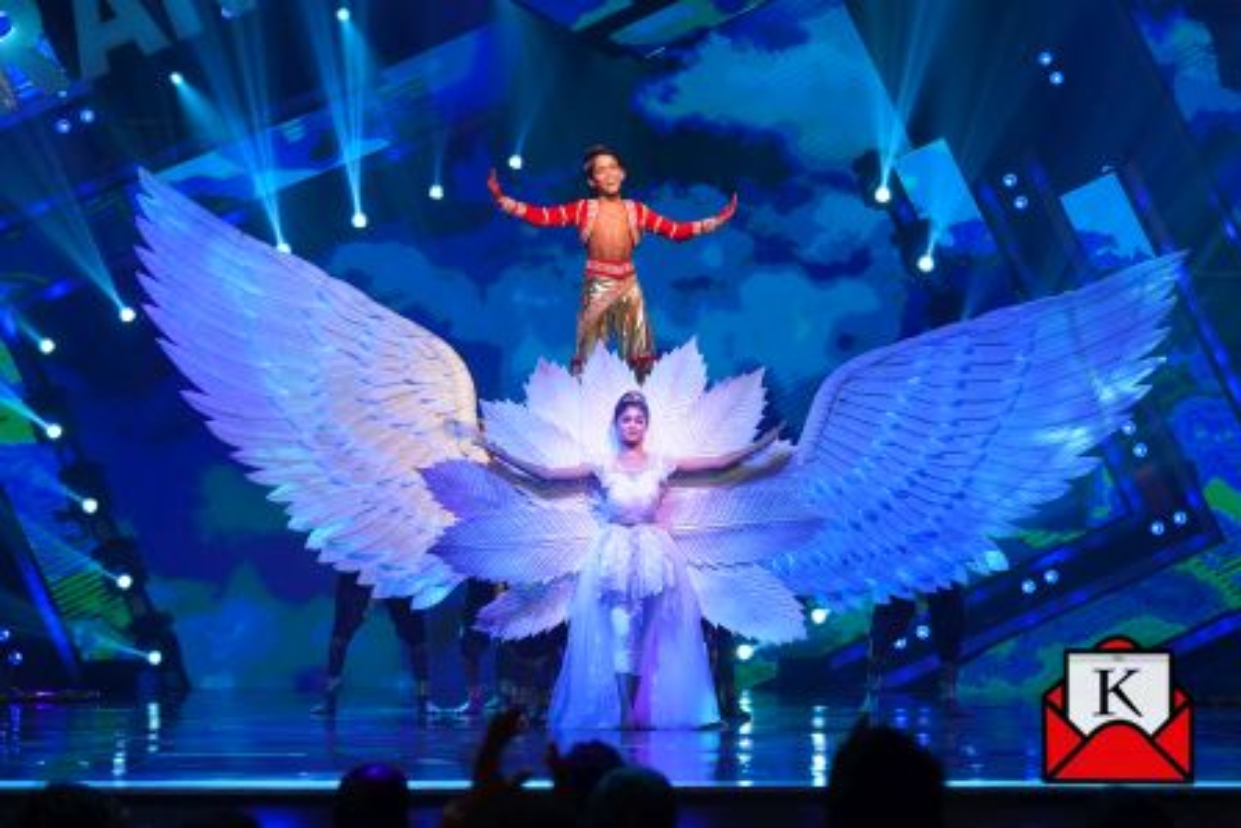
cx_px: 620
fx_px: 2552
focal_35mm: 74
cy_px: 414
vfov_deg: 18.4
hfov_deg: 27.3
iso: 4000
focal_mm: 74
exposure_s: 1/500
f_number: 3.5
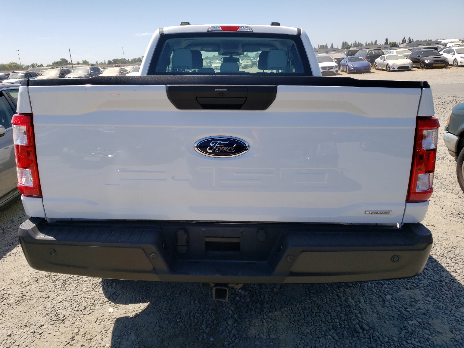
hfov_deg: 65.3
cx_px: 228
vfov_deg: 51.4
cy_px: 180
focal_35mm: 27
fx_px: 362
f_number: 1.5
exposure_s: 1/2500
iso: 50
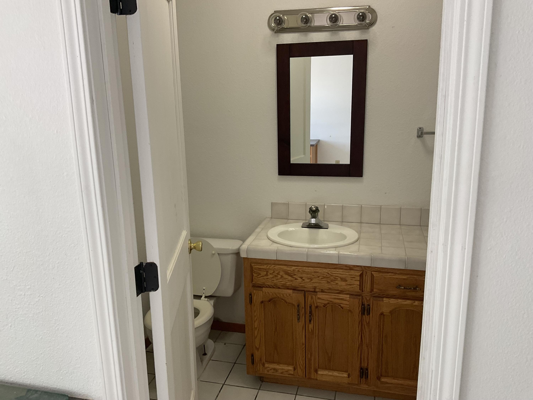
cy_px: 200
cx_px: 266
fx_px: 447
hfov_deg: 61.7
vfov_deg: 48.2
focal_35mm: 29
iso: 64
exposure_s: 1/60
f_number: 1.8
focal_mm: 3
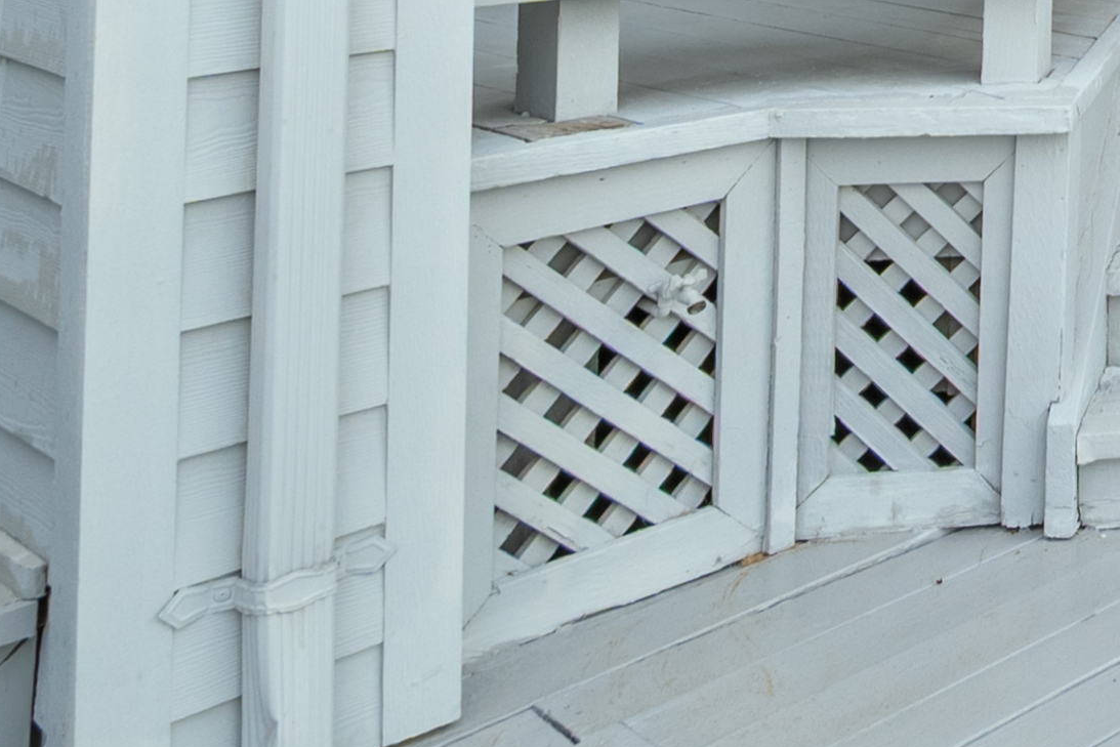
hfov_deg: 25.7
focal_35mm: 54
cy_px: -412
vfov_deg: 20.8
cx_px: 1743
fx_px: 1680
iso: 400
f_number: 10
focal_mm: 10
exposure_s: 1/320
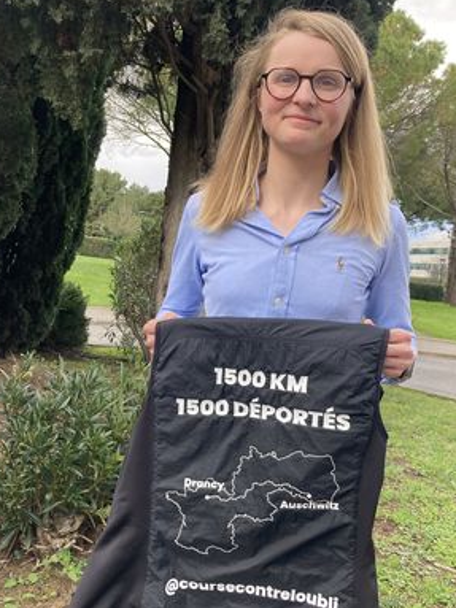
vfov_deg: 49.0
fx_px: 668
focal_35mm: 38
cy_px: 319
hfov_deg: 37.7
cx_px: 213
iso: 20
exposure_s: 1/289
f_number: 1.8
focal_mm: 3.99
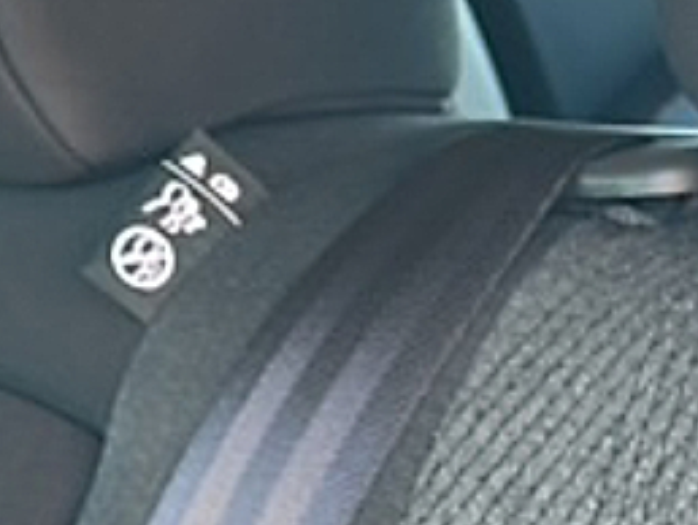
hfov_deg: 12.7
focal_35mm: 155
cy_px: 796
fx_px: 3128
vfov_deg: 9.3
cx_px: 322
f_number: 1.78
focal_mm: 6.86
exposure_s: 1/56
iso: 64
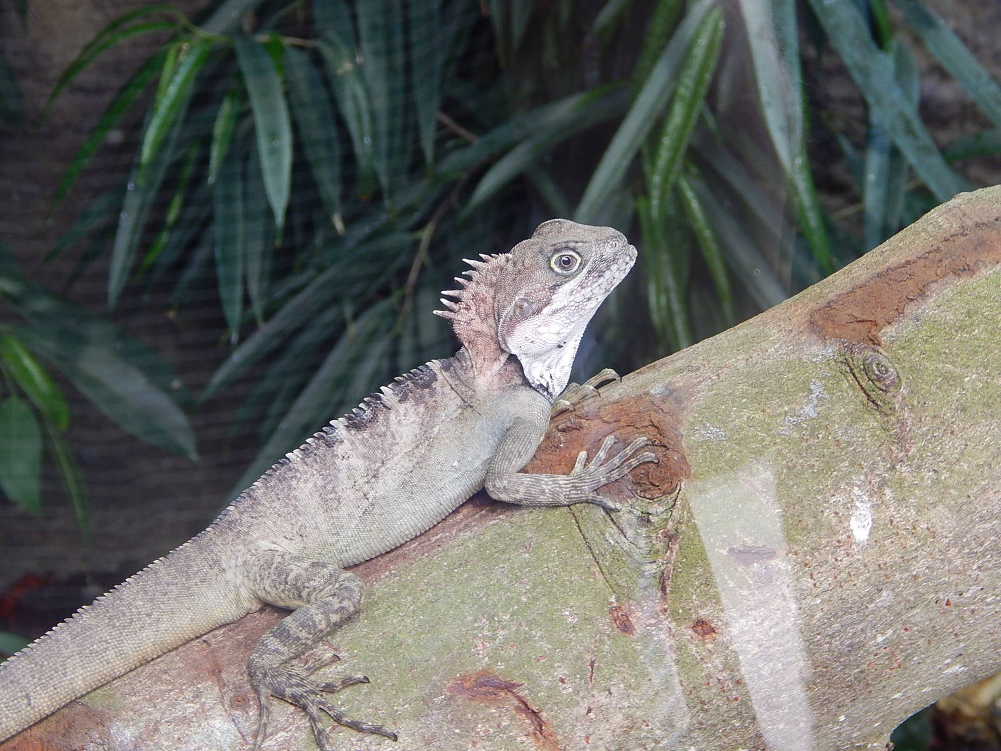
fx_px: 3325
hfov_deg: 17.1
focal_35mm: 115
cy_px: 376
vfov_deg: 12.9
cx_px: 500
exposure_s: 1/30
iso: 160
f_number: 4.6
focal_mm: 20.5
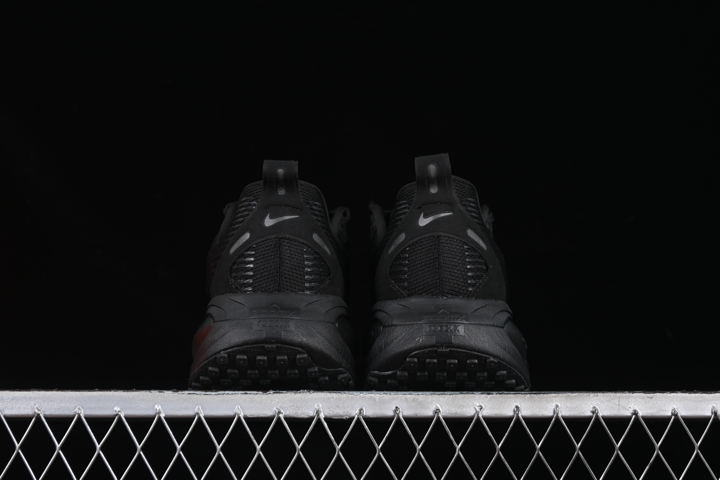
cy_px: 240
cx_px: 360
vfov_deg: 18.2
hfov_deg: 27.0
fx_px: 1500
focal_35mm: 75
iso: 160
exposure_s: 1/60
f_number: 6.3
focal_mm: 50
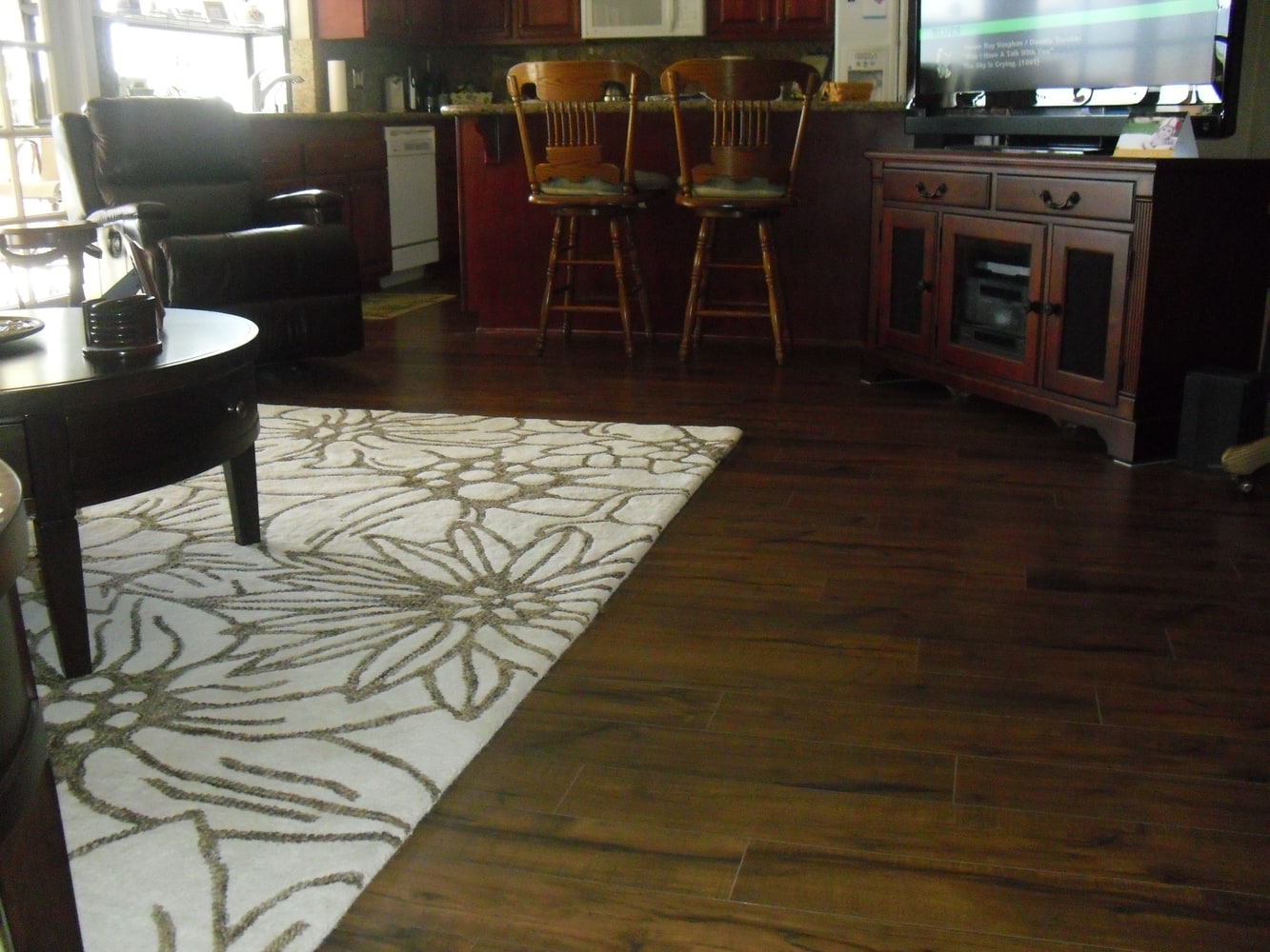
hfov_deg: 51.4
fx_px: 1321
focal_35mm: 36
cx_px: 635
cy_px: 476
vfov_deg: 39.7
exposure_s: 1/60
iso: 400
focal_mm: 6.3
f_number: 3.1
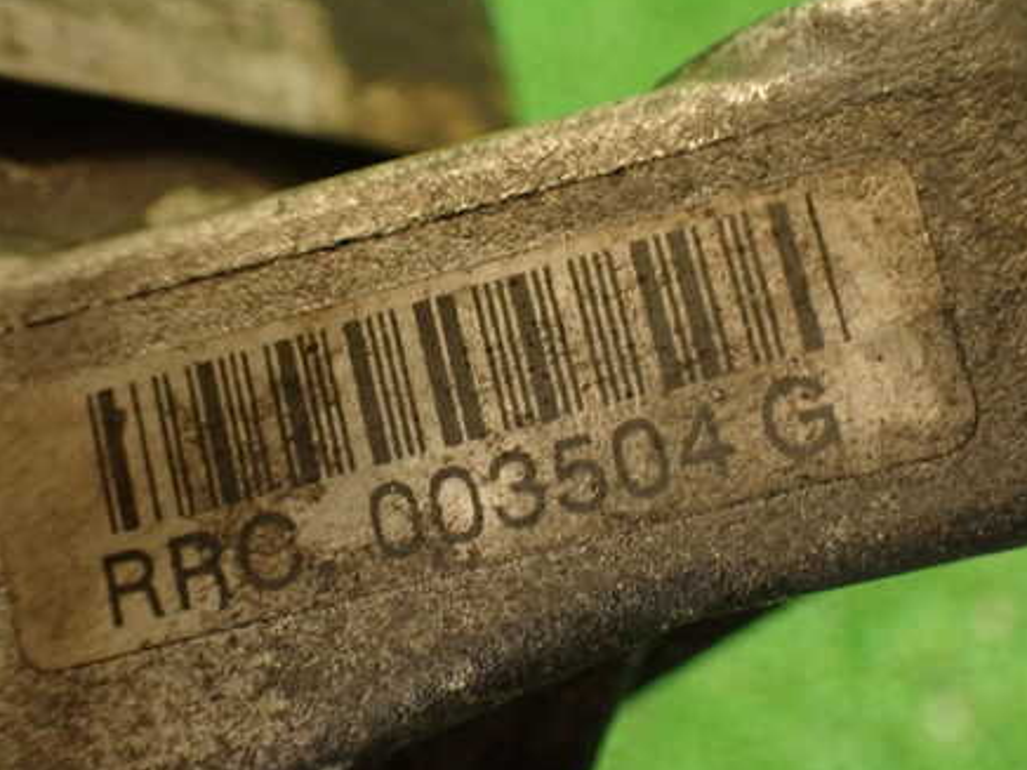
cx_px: 476
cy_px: 405
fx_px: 1305
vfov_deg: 32.9
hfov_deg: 42.9
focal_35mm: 44
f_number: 2.4
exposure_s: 1/30
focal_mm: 5.79
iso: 400
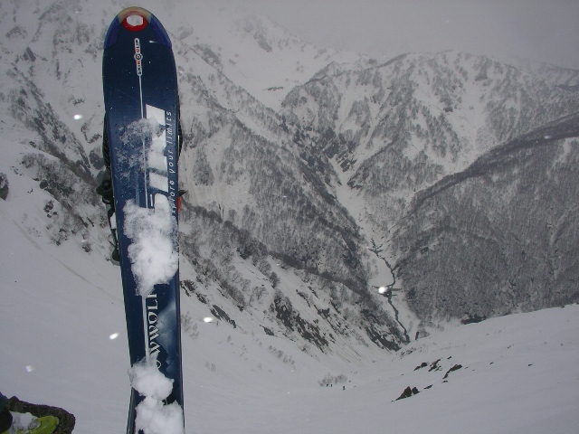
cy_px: 217
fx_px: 619
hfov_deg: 50.1
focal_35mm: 37
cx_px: 290
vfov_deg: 38.7
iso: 50
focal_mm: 5.7
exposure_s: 1/1000
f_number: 6.9
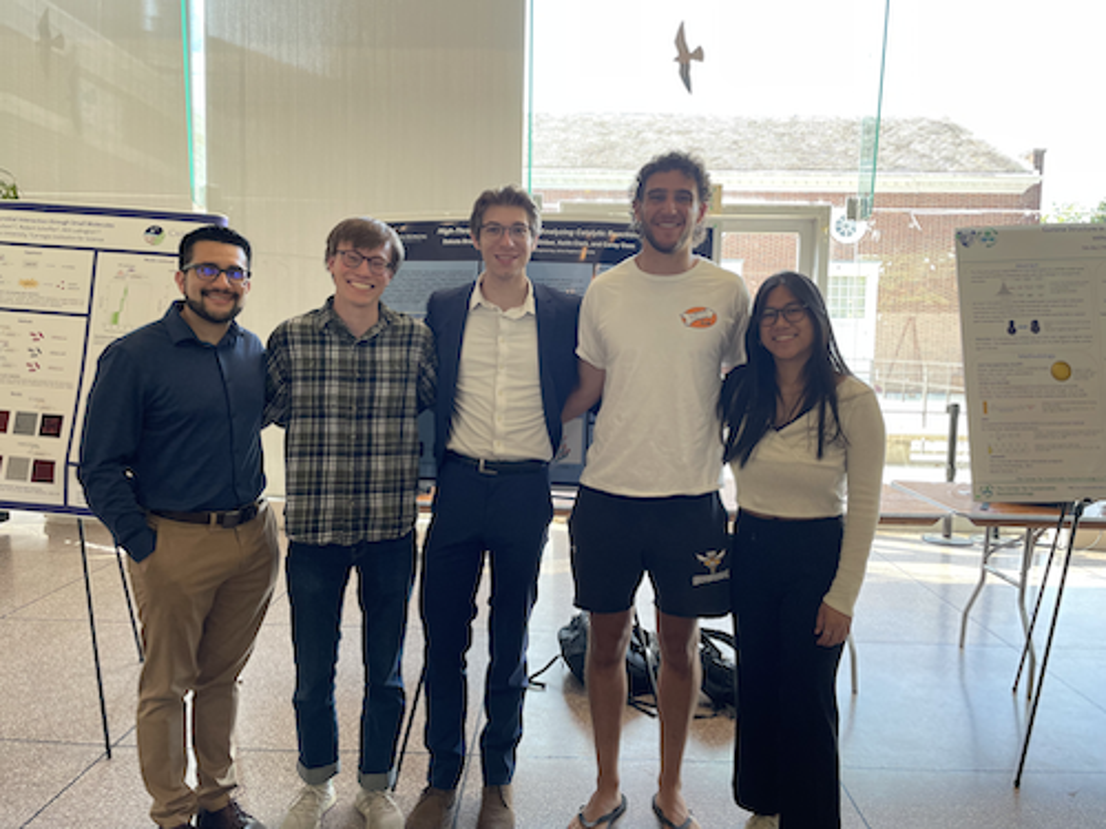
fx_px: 831
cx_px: 553
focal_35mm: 26
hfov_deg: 67.3
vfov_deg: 53.1
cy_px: 414
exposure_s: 1/120
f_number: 1.6
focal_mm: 4.2
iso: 64
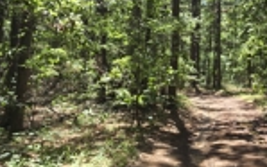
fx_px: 269
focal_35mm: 37
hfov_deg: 49.4
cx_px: 217
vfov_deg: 33.6
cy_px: 38
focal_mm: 2.2
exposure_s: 1/447
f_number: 2.2
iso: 50
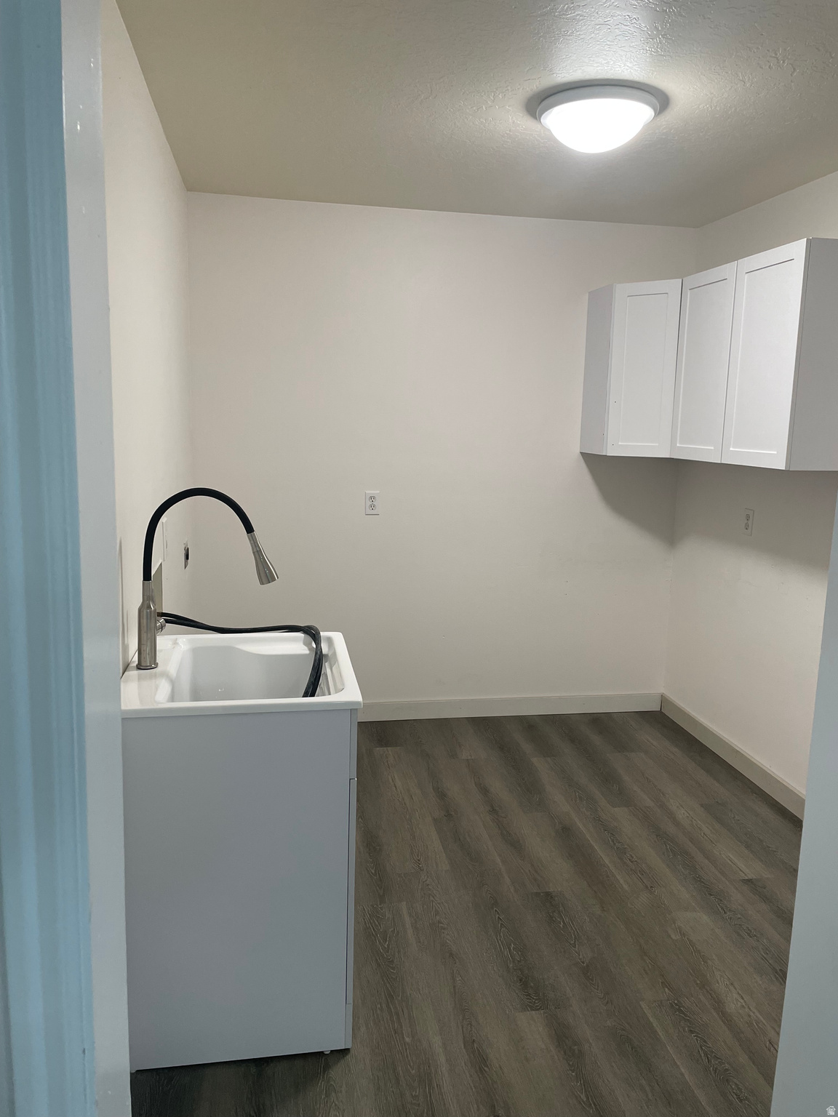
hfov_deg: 53.1
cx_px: 419
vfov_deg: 67.3
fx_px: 839
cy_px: 558
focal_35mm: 26
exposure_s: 1/120
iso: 125
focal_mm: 4.2
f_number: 1.6
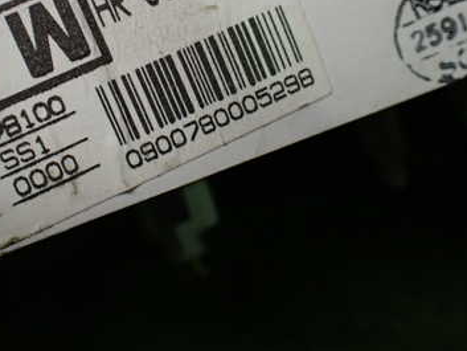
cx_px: 194
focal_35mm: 51
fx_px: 688
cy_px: 91
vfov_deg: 28.2
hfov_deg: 37.4
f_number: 2.3
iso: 250
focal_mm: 5.4
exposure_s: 1/125
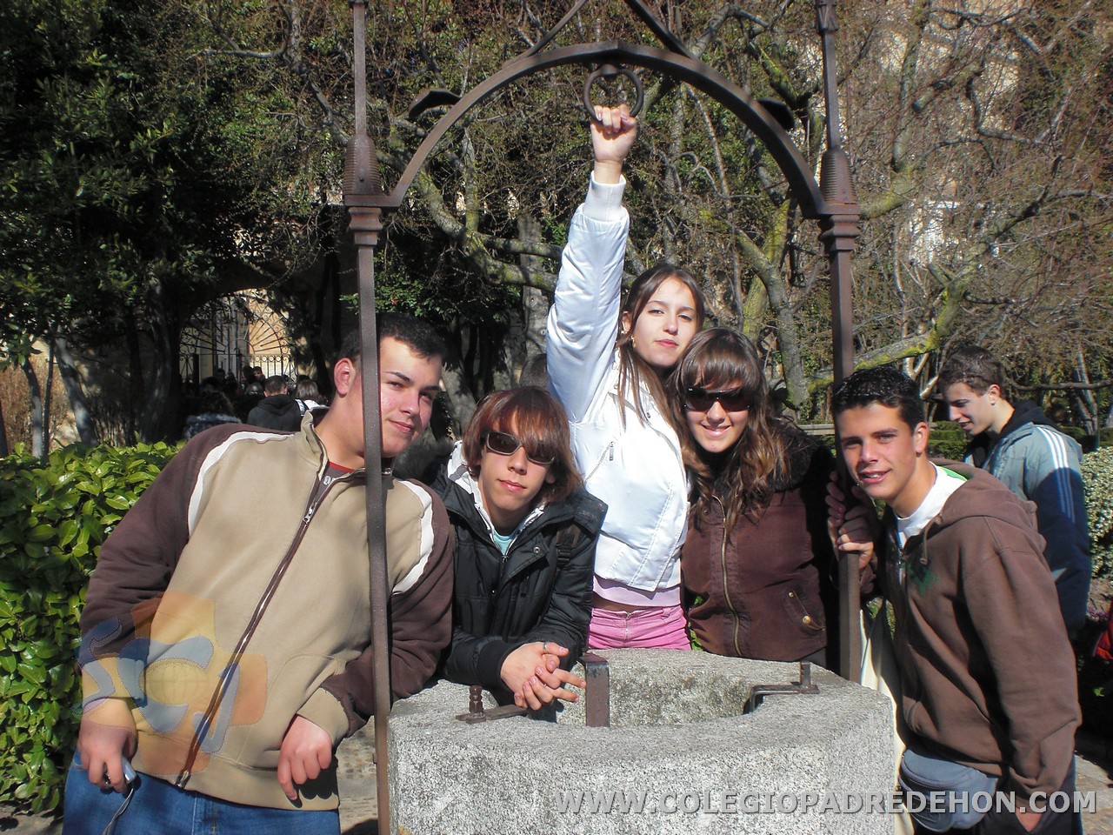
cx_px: 556
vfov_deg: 37.7
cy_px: 418
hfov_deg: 49.0
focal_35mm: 38
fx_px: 1222
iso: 64
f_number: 5.6
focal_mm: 6.3
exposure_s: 1/500
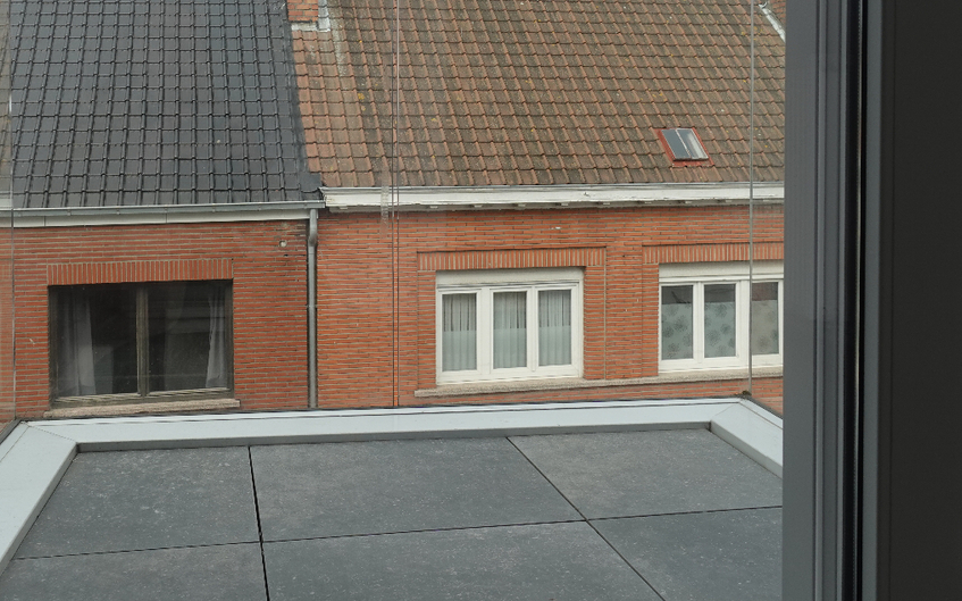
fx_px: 1022
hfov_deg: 50.1
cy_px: 158
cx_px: 393
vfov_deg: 32.2
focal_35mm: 39
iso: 125
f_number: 4
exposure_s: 1/400
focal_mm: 8.8
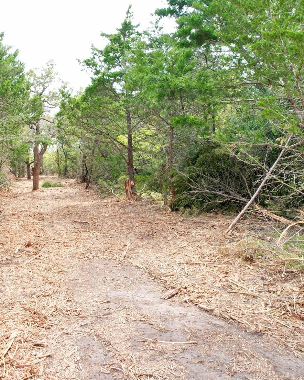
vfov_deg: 50.3
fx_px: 405
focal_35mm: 36
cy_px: 184
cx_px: 66
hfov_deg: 39.7
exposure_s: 1/350
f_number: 2.8
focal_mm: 8.38
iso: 200
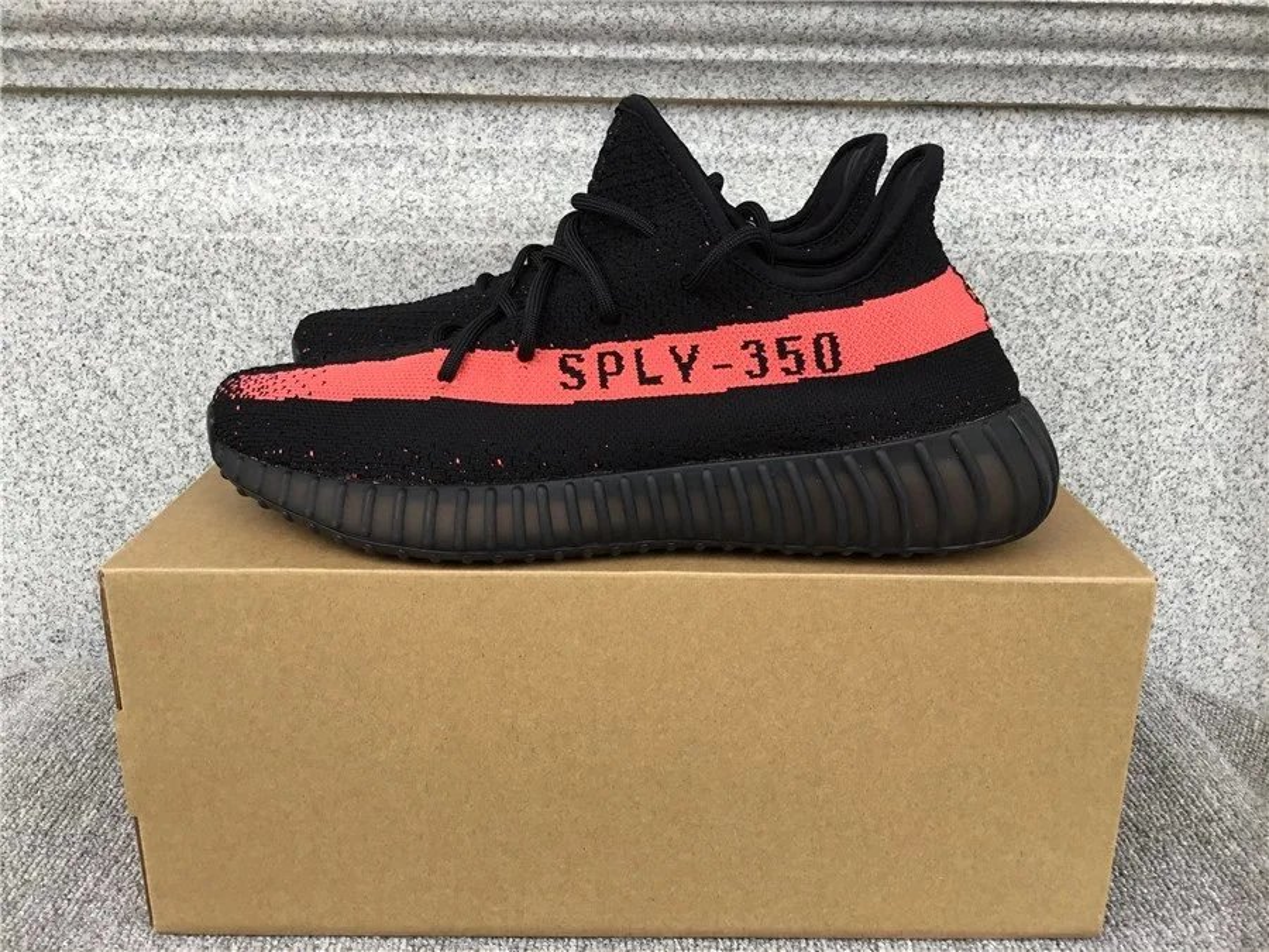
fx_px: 1136
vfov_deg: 45.4
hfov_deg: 58.4
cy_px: 476
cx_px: 634
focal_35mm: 31
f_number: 2.4
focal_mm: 3.3
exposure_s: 1/182
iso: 25
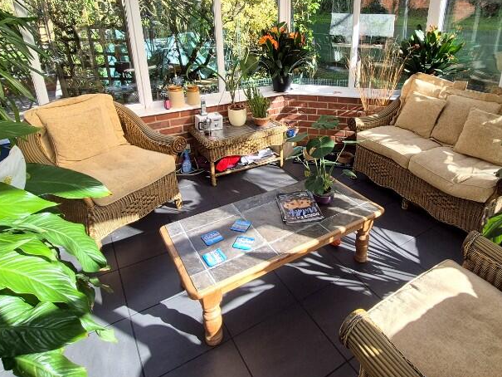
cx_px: 294
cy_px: 136
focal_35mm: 22
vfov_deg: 60.1
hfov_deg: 75.8
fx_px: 319
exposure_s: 1/280
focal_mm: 1.74
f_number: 2.2
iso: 50
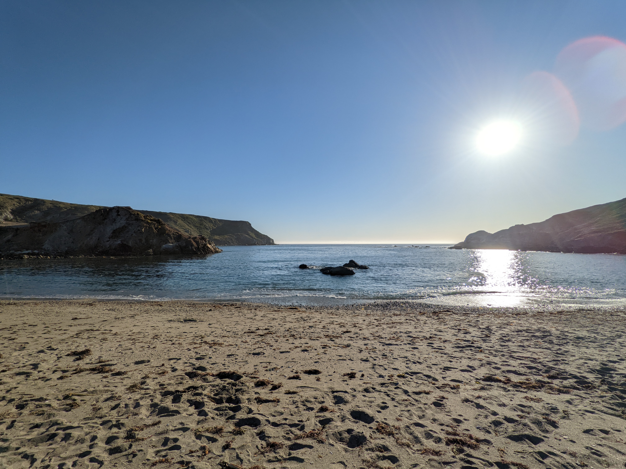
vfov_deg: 78.1
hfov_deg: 94.5
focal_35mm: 16
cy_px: 234
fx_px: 289
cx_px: 313
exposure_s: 1/5618
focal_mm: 2.22
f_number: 2.2
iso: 33
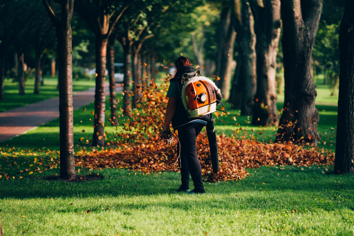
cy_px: 118
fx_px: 836
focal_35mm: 85
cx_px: 177
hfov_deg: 23.9
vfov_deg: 16.1
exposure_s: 1/2000
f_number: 1.4
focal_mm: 85
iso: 320
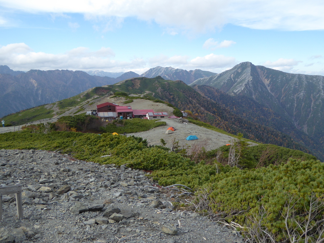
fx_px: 300
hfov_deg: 56.8
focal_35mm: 32
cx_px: 162
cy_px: 122
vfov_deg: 44.2
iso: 100
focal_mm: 5.4
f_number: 3.5
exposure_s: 1/500
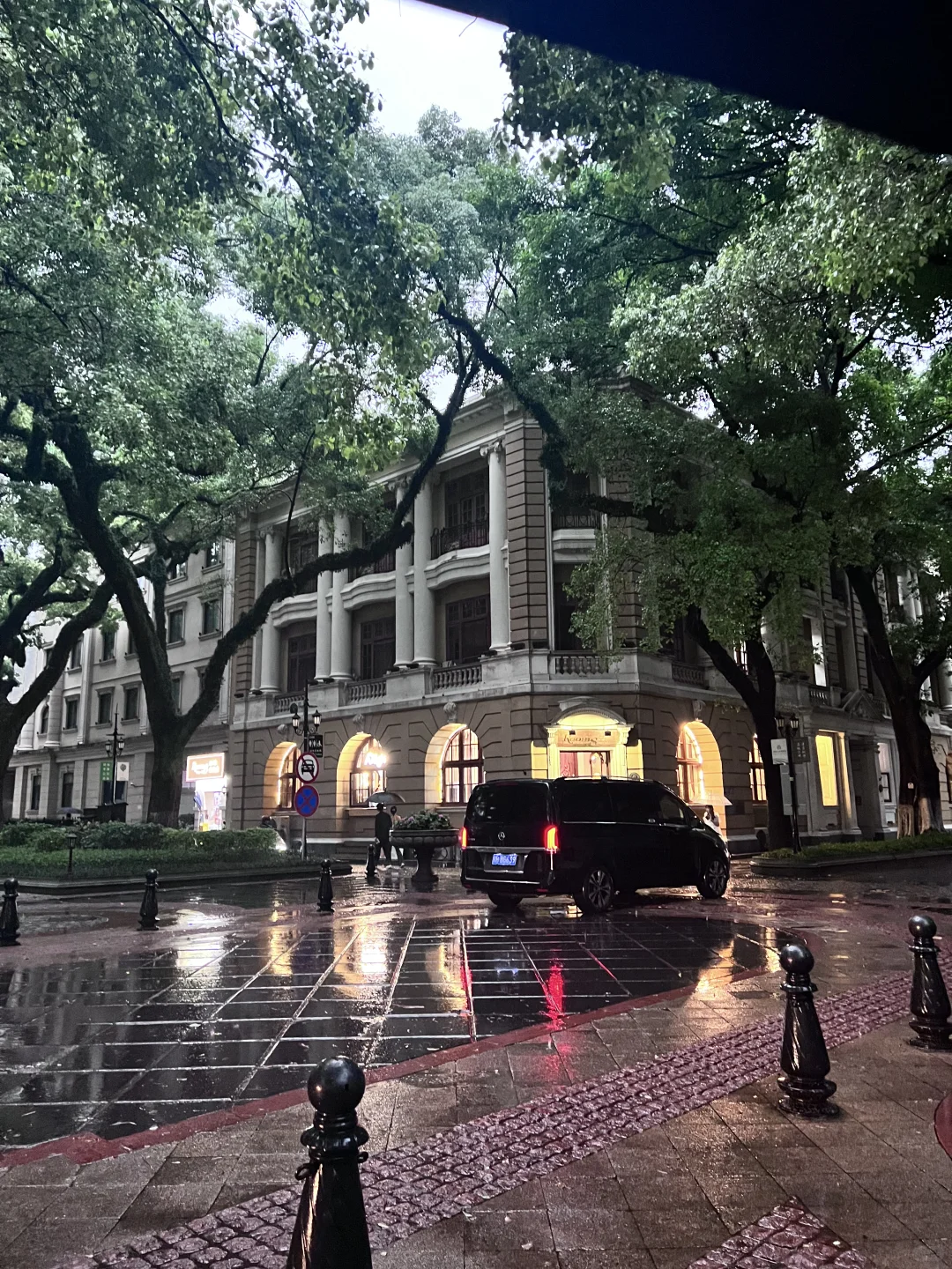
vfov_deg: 67.3
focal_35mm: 26
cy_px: 634
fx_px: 953
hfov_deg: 53.1
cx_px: 476
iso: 400
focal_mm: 5.7
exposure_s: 1/33
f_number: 1.5
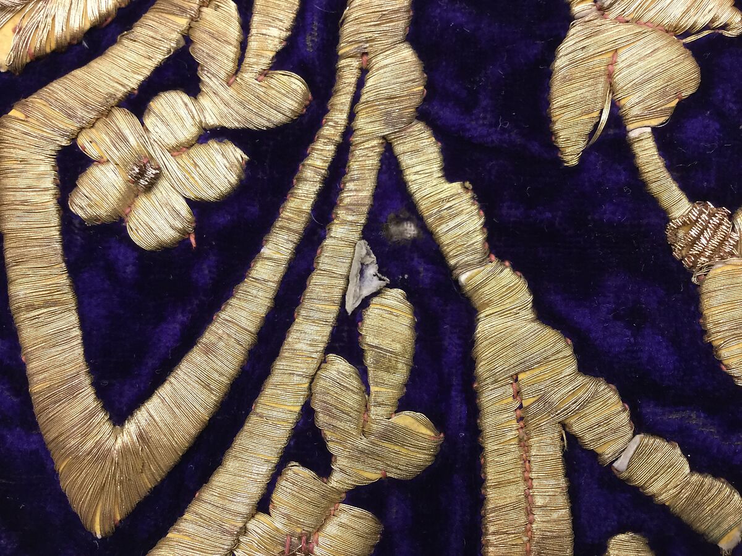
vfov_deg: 45.4
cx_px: 371
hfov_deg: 58.4
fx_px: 664
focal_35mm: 31
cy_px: 278
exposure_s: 1/30
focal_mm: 3.3
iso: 64
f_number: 2.4
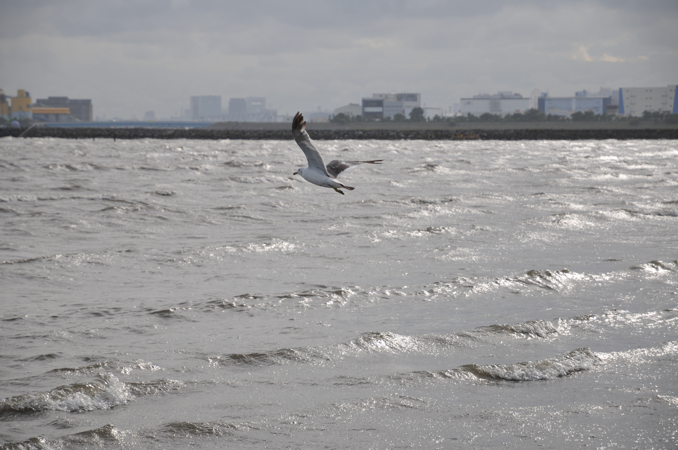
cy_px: 225
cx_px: 339
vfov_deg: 10.7
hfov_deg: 16.1
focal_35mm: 128
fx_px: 2398
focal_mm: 85
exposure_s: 1/800
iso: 200
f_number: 5.6
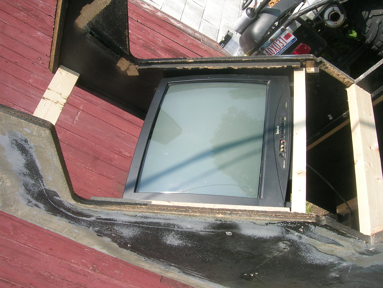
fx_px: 387
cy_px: 144
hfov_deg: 52.6
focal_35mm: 35
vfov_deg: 40.7
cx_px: 192
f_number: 4.8
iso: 50
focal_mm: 5.4
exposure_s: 1/312
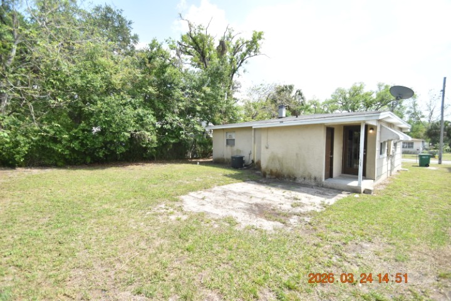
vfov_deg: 77.3
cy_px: 150
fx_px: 188
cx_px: 226
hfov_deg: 100.4
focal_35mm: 15
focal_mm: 10
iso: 800
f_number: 3.5
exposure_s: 1/3000
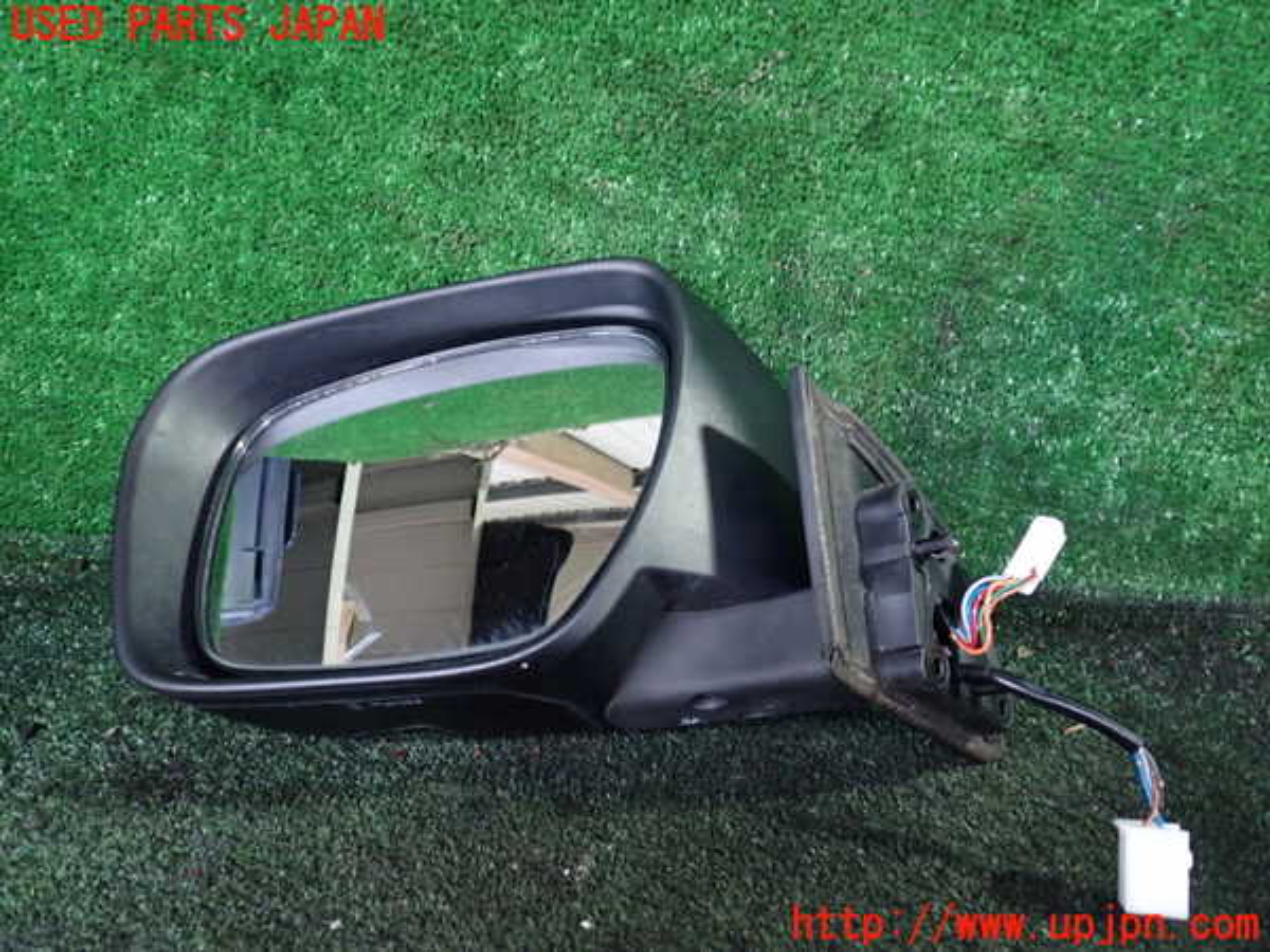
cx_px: 635
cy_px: 476
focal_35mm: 30
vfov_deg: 46.8
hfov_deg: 60.0
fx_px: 1101
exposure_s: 1/20
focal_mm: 5.4
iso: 800
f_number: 2.3
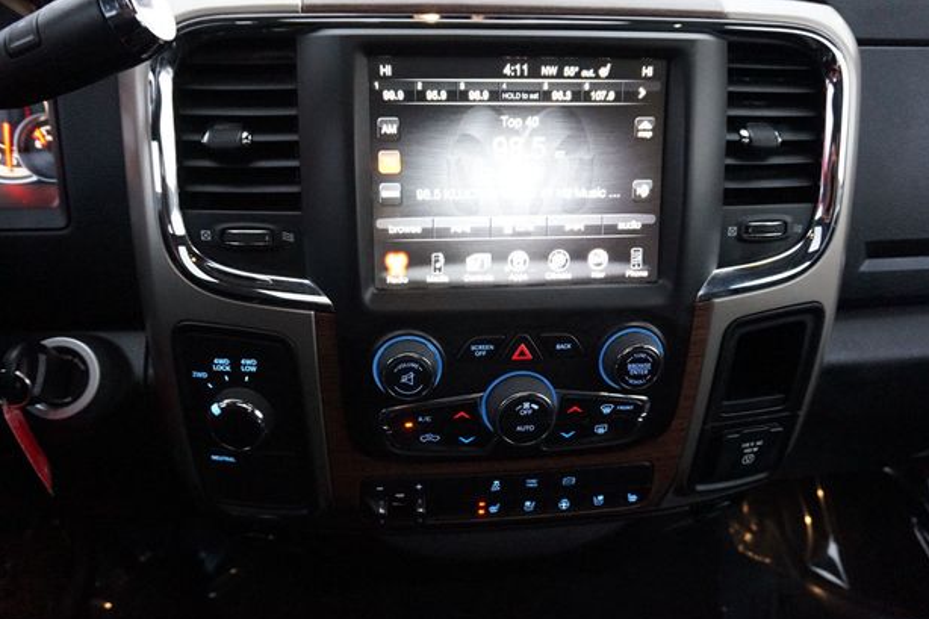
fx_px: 645
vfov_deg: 51.3
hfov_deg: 71.5
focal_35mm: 25
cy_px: 319
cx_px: 458
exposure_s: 1/60
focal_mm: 16
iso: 3200
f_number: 4
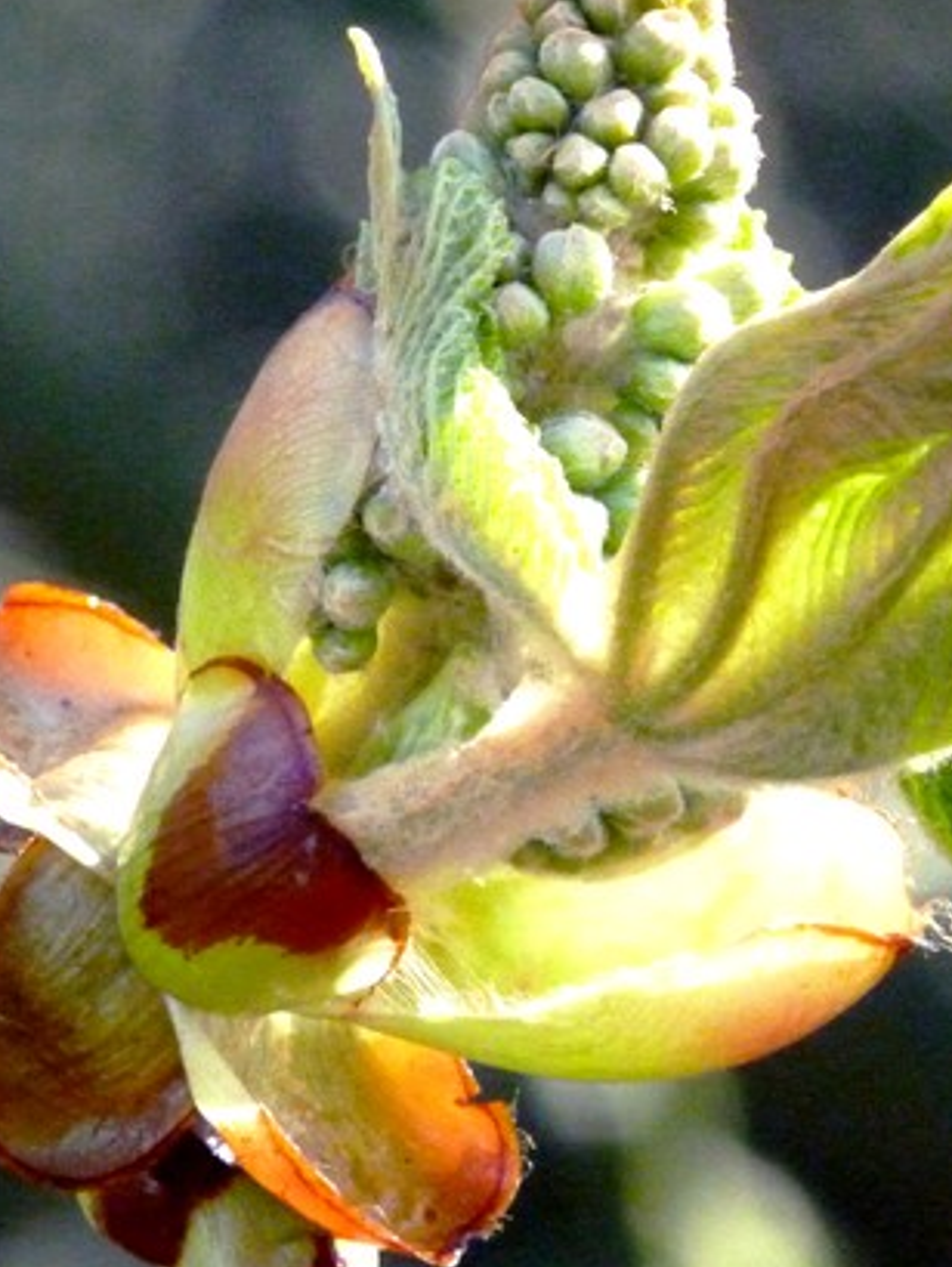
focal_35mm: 796
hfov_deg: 1.9
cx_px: 306
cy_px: 467
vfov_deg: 2.5
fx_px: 29158
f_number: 5.9
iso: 800
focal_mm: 68.8
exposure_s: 1/250
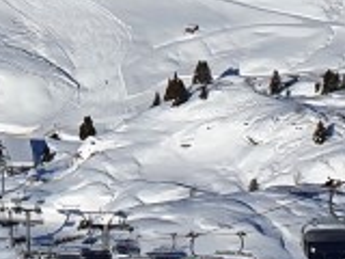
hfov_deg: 11.2
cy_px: -95
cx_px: -250
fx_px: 1654
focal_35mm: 166
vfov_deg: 8.8
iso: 50
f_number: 2.4
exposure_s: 1/4160
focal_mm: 4.32
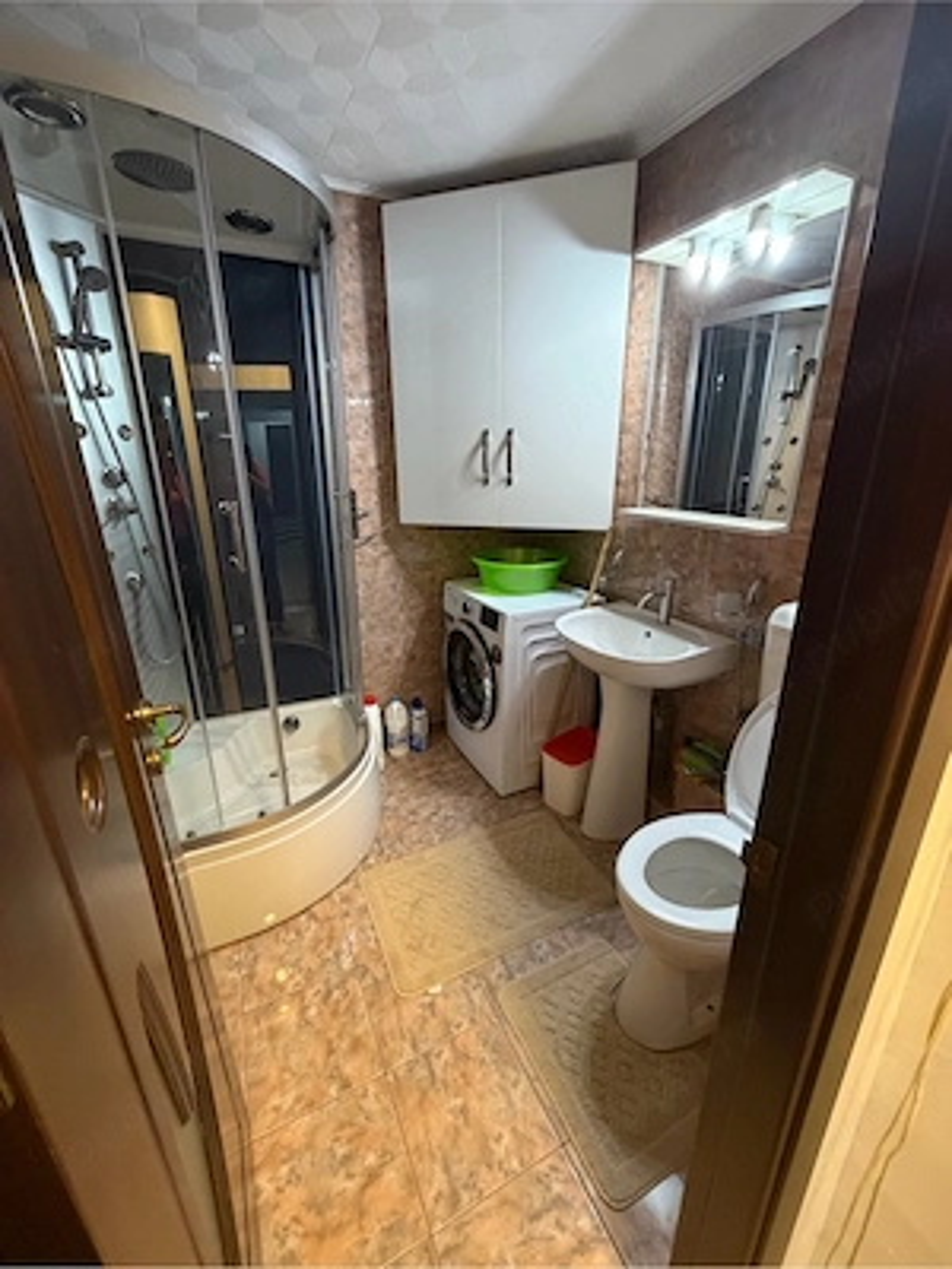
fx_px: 513
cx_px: 476
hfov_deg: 85.7
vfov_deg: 102.1
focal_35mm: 14
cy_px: 634
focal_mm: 2.22
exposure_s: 1/50
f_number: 2.2
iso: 400
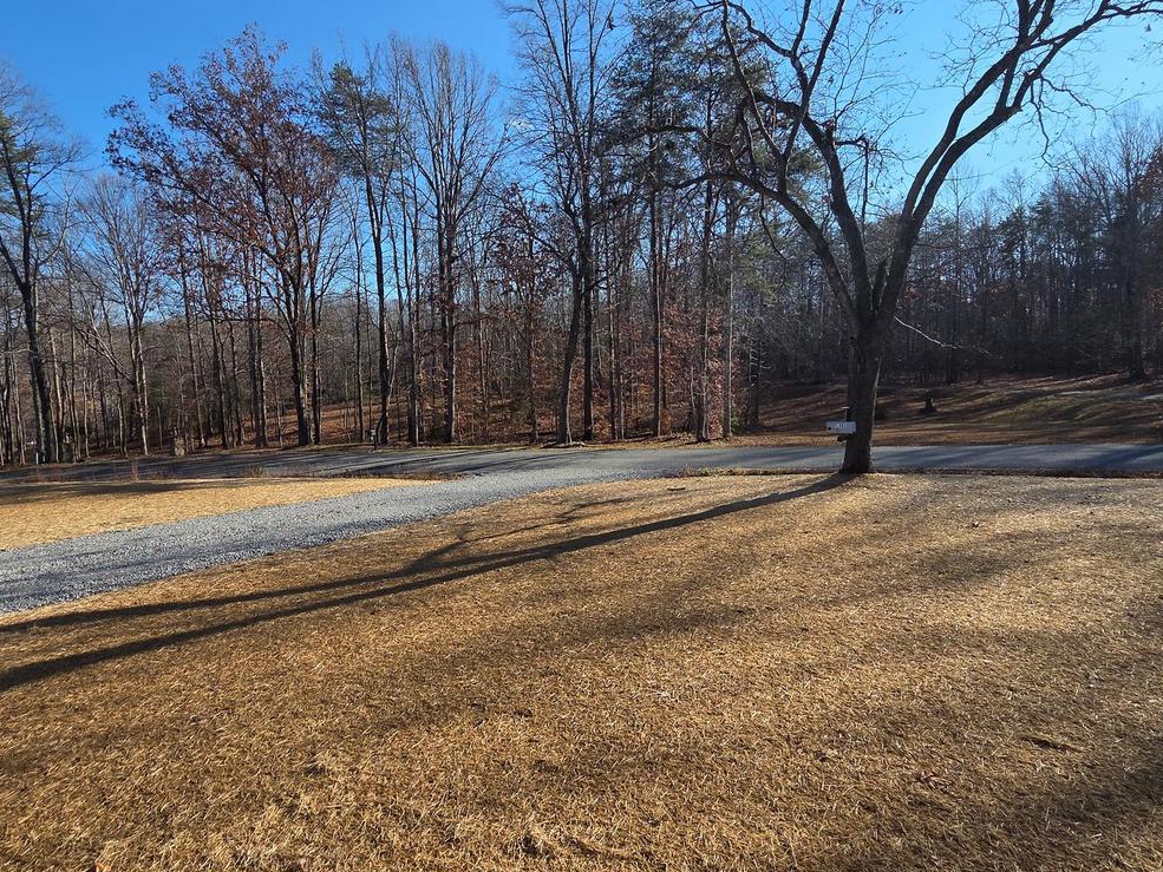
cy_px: 421
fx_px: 638
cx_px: 527
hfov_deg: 84.4
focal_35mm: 19
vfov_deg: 68.7
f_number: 2.2
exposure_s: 1/1521
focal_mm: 2.2
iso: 50
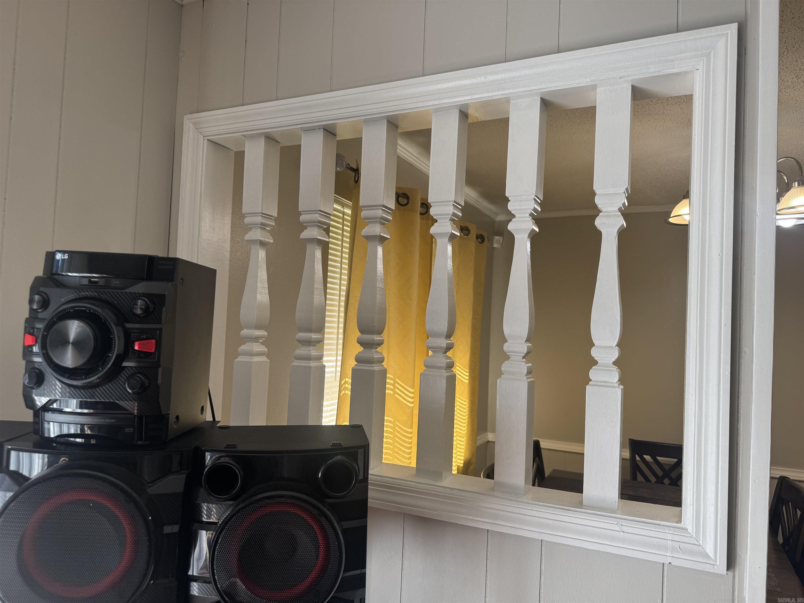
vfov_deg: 56.8
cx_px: 402
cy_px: 302
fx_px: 557
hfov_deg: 71.6
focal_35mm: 24
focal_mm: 6.76
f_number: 1.78
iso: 64
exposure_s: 1/121
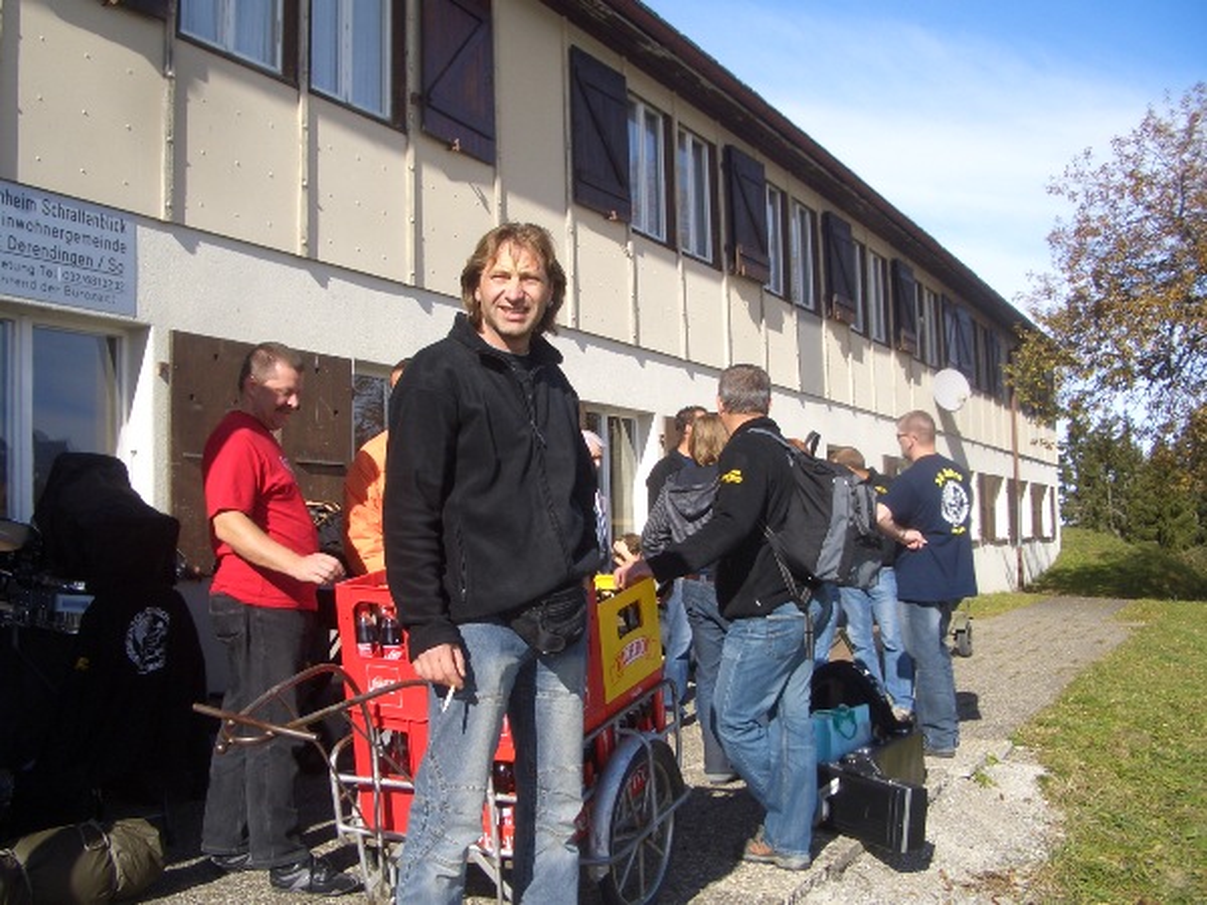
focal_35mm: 35
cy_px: 452
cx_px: 604
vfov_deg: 40.7
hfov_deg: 52.6
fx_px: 1220
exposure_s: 1/400
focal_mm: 5.8
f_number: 4.3
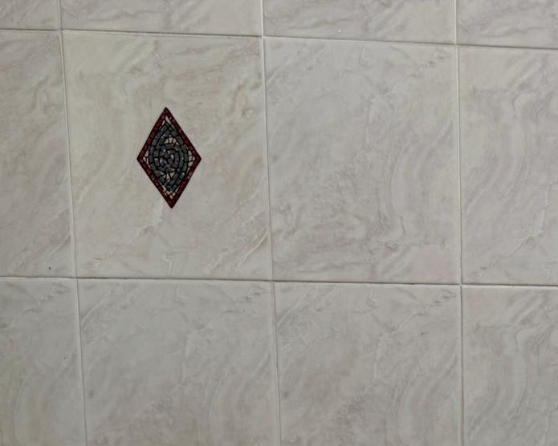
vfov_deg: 21.1
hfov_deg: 25.4
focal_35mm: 69
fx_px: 1140
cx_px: 623
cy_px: 488
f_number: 1.78
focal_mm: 6.76
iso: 160
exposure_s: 1/120
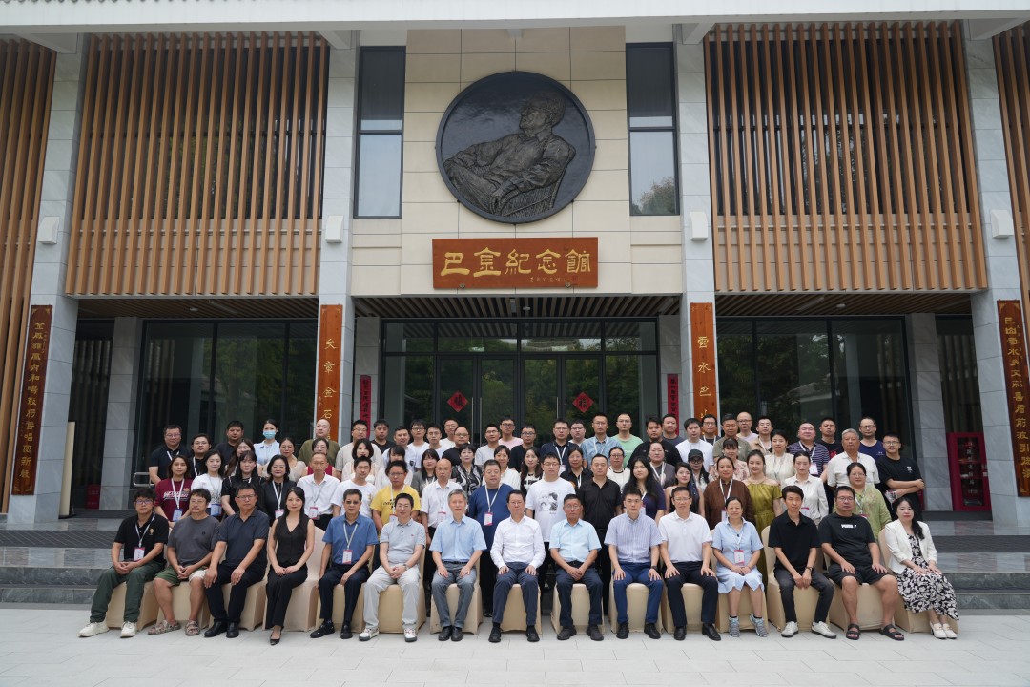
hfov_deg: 73.7
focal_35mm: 24
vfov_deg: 53.1
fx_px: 687
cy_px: 344
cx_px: 515
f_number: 4.5
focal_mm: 24
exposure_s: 1/200
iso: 100
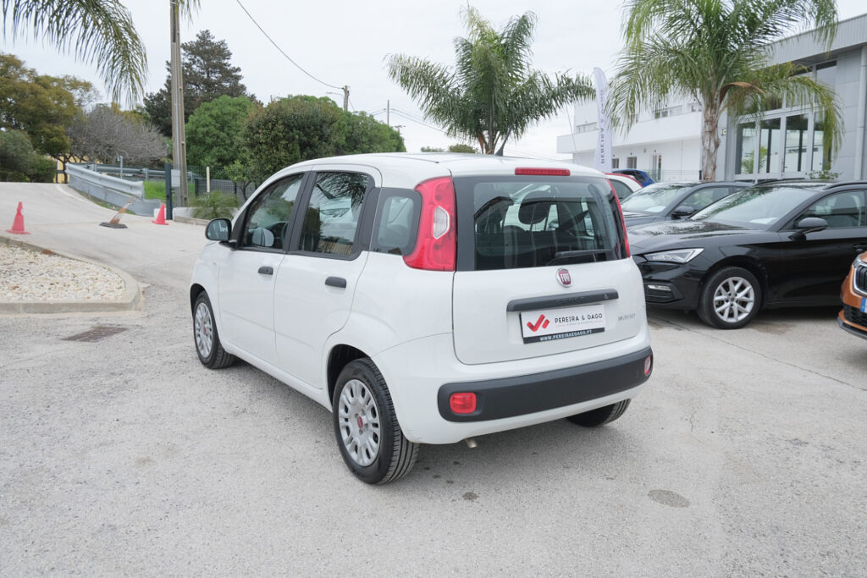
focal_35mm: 30
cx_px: 434
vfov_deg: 43.6
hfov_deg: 61.9
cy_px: 289
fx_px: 723
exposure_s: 1/100
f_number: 9
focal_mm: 19.7
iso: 400
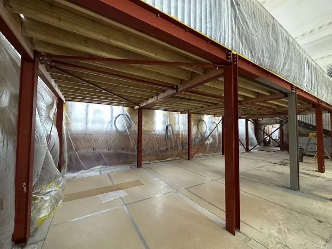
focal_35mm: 14
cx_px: 166
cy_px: 124
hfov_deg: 102.1
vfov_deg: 85.7
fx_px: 134
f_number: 2.2
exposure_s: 1/50
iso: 400
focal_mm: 2.22
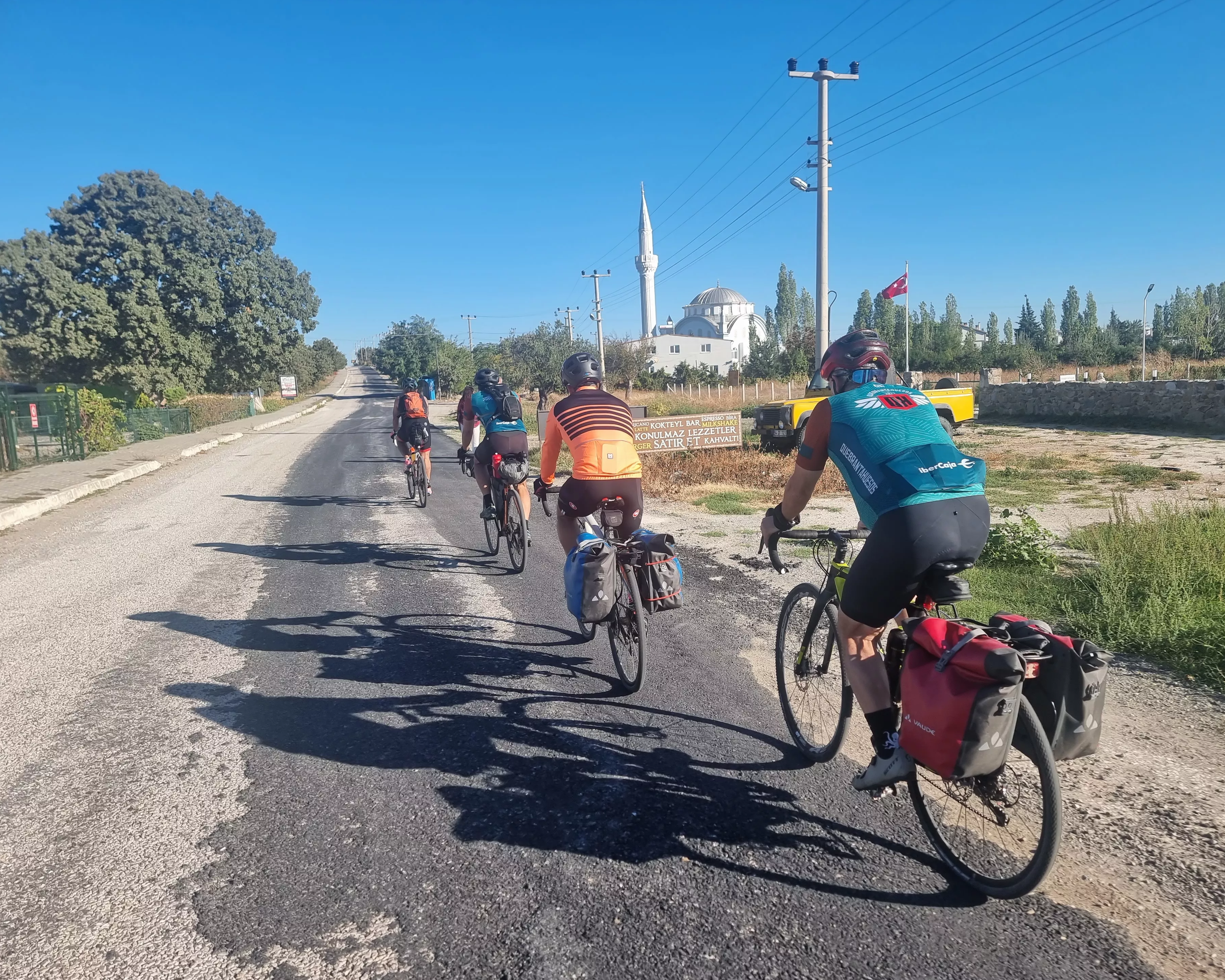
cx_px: 639
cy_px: 503
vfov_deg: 54.9
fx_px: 943
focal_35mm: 26
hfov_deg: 66.0
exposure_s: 1/800
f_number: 1.8
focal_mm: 6.7
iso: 50
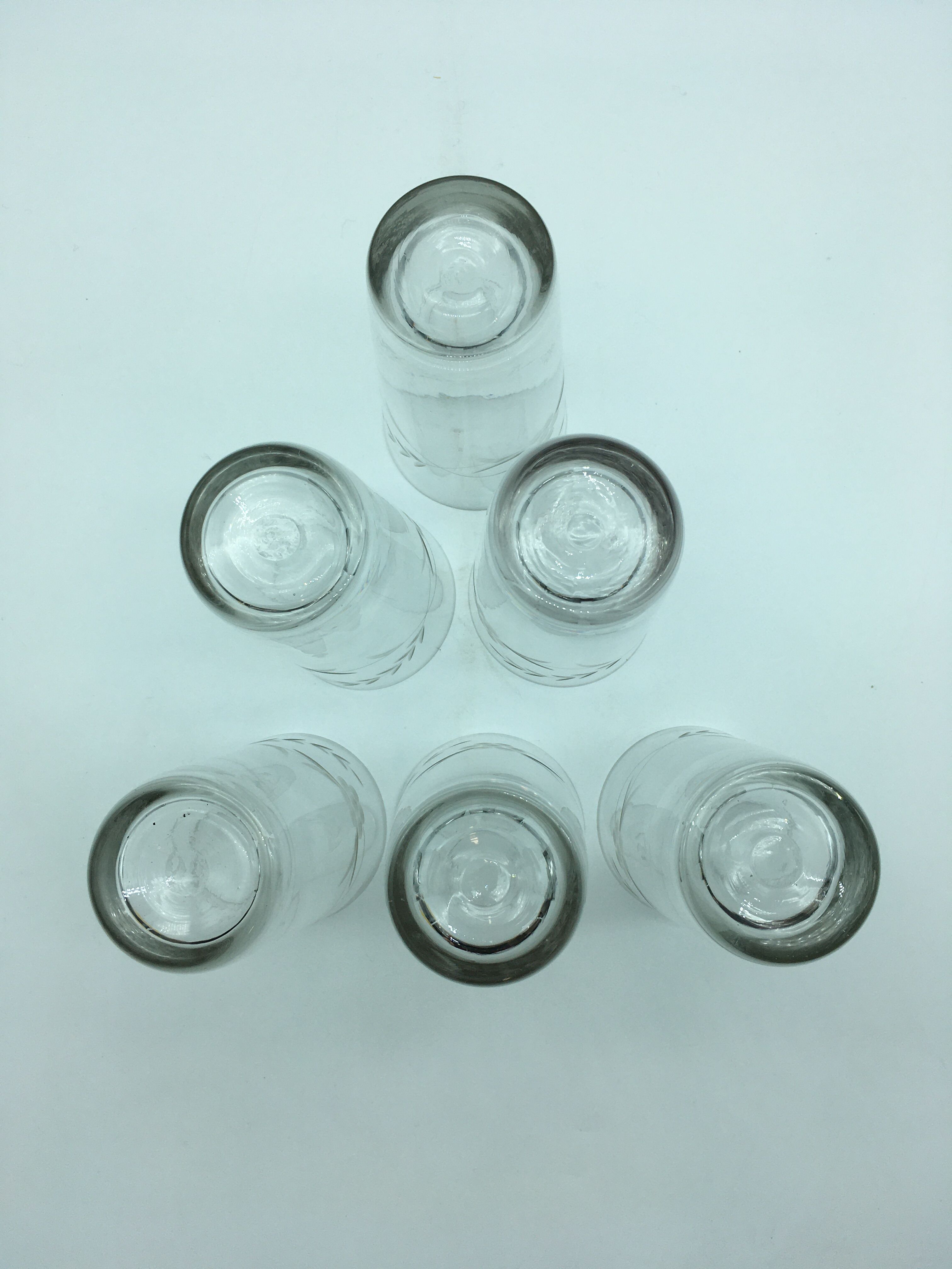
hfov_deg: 48.2
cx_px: 476
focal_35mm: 29
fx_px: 1063
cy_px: 634
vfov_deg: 61.7
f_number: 2.2
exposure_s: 1/420
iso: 25
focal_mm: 4.15
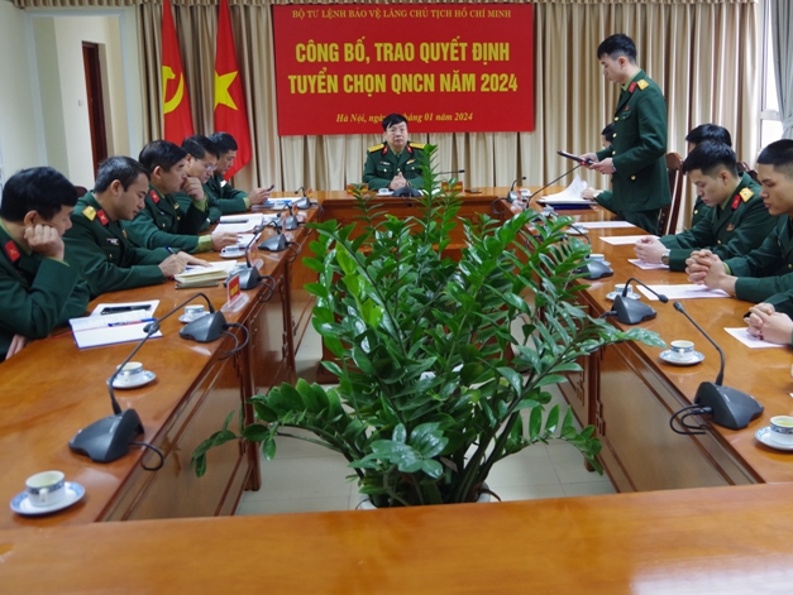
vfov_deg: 37.7
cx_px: 495
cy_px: 266
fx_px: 871
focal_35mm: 38
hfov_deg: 48.5
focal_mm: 21
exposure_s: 1/80
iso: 1600
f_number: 4
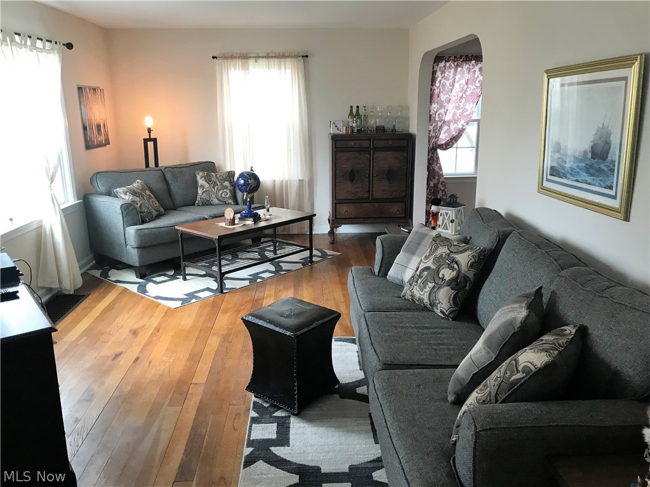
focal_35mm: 28
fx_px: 526
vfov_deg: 49.7
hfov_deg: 63.4
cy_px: 244
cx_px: 325
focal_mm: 3.99
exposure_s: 1/17
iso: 40
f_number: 1.8
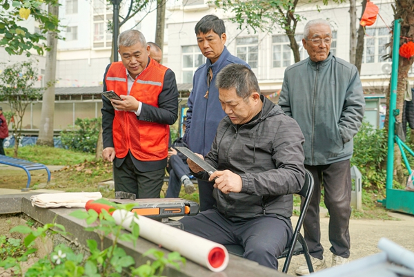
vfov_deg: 40.0
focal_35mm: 33
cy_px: 138
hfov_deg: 57.2
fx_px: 380
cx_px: 207
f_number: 4.5
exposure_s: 1/160
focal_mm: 33
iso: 400
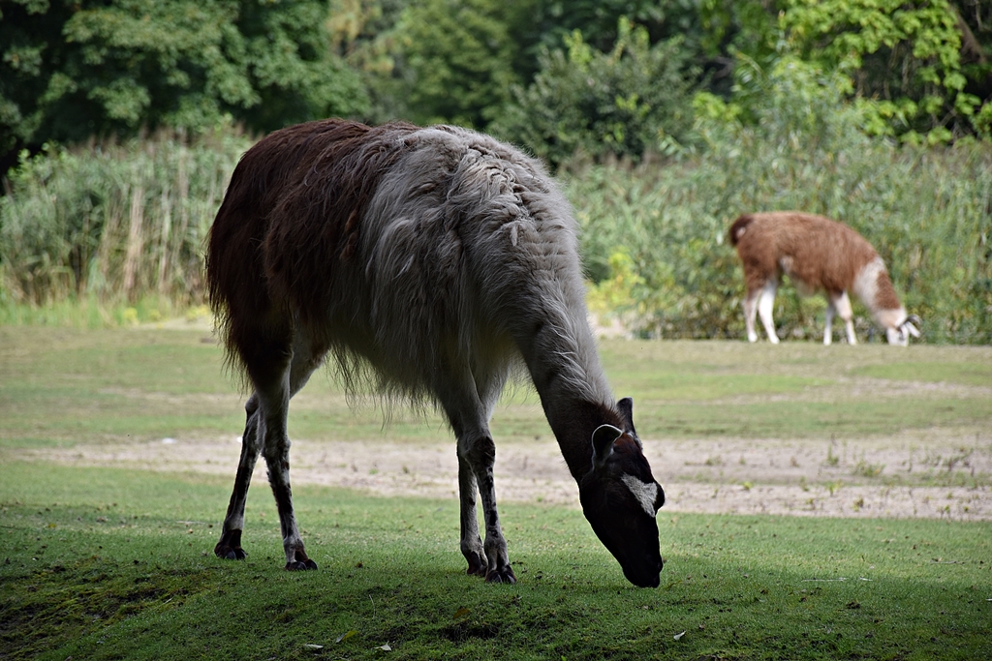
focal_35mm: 210
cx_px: 496
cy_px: 330
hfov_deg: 9.8
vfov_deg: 6.5
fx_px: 5787
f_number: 5.6
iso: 220
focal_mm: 140
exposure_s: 1/500
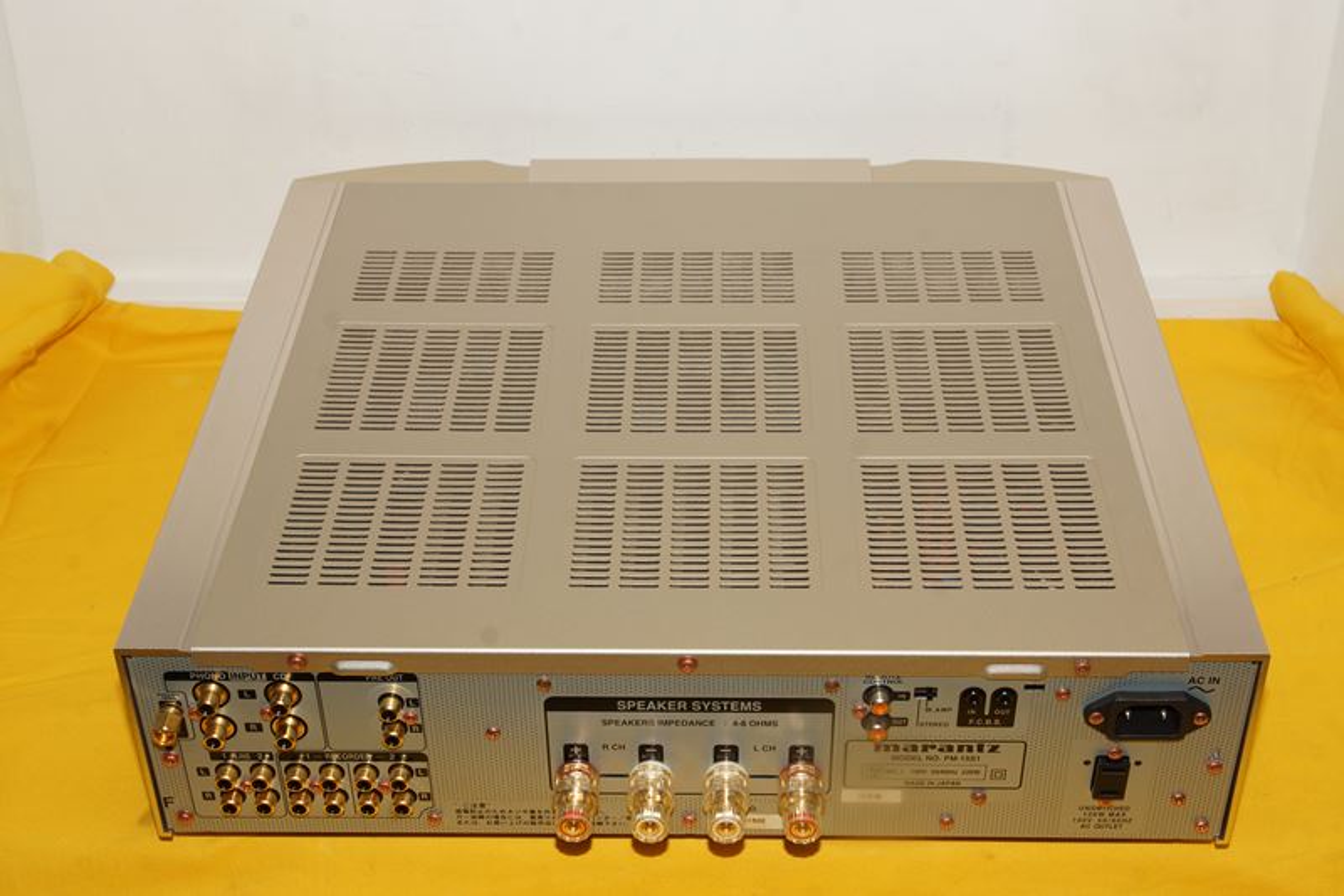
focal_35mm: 45
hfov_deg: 43.6
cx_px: 672
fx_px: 1680
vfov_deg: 29.9
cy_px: 448
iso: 250
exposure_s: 1/125
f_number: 10
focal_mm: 30
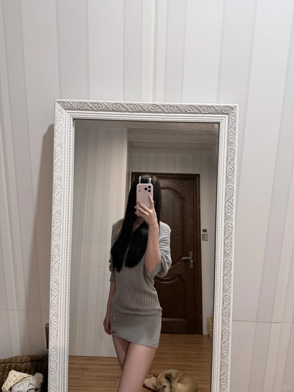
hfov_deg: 56.8
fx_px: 272
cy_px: 196
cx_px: 147
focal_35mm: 24
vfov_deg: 71.6
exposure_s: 1/50
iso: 320
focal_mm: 6.76
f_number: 1.78
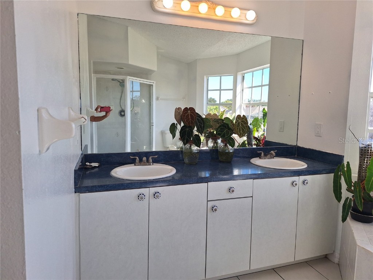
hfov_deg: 73.9
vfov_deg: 58.9
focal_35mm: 23
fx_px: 248
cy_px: 140
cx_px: 186
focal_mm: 5.54
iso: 40
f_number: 1.8
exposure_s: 1/674
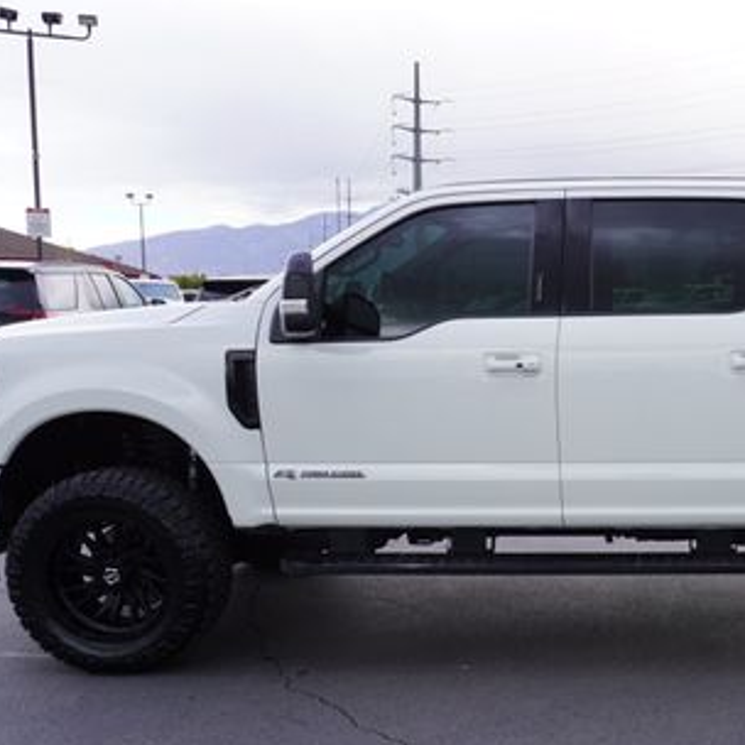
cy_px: 456
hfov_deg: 37.0
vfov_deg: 39.0
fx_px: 1047
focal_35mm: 43
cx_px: 652
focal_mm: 16
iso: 100
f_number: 4.5
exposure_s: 1/200
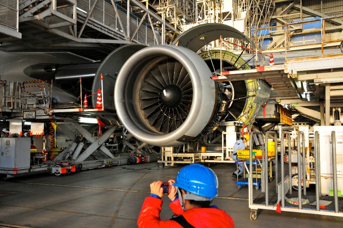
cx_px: 172
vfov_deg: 39.9
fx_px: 314
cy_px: 114
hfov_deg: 57.3
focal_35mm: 33
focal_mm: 22
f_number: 5.6
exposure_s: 1/50
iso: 640
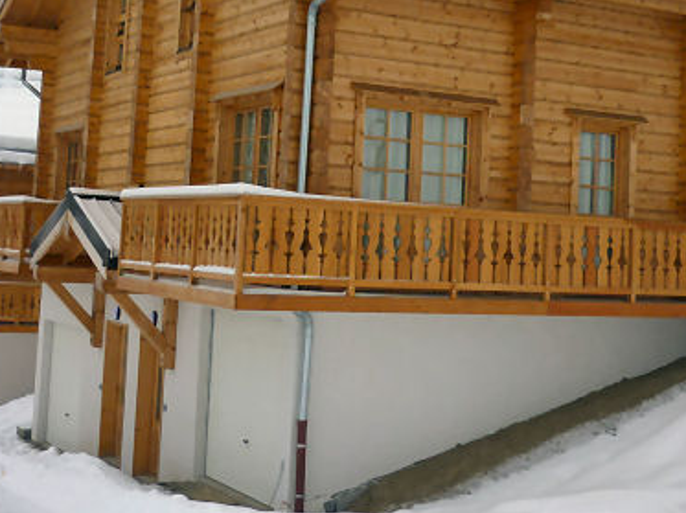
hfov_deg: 31.2
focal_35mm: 62
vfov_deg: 23.3
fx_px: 1227
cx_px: 366
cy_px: 115
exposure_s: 1/1000
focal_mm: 5.5
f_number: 2.8
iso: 80
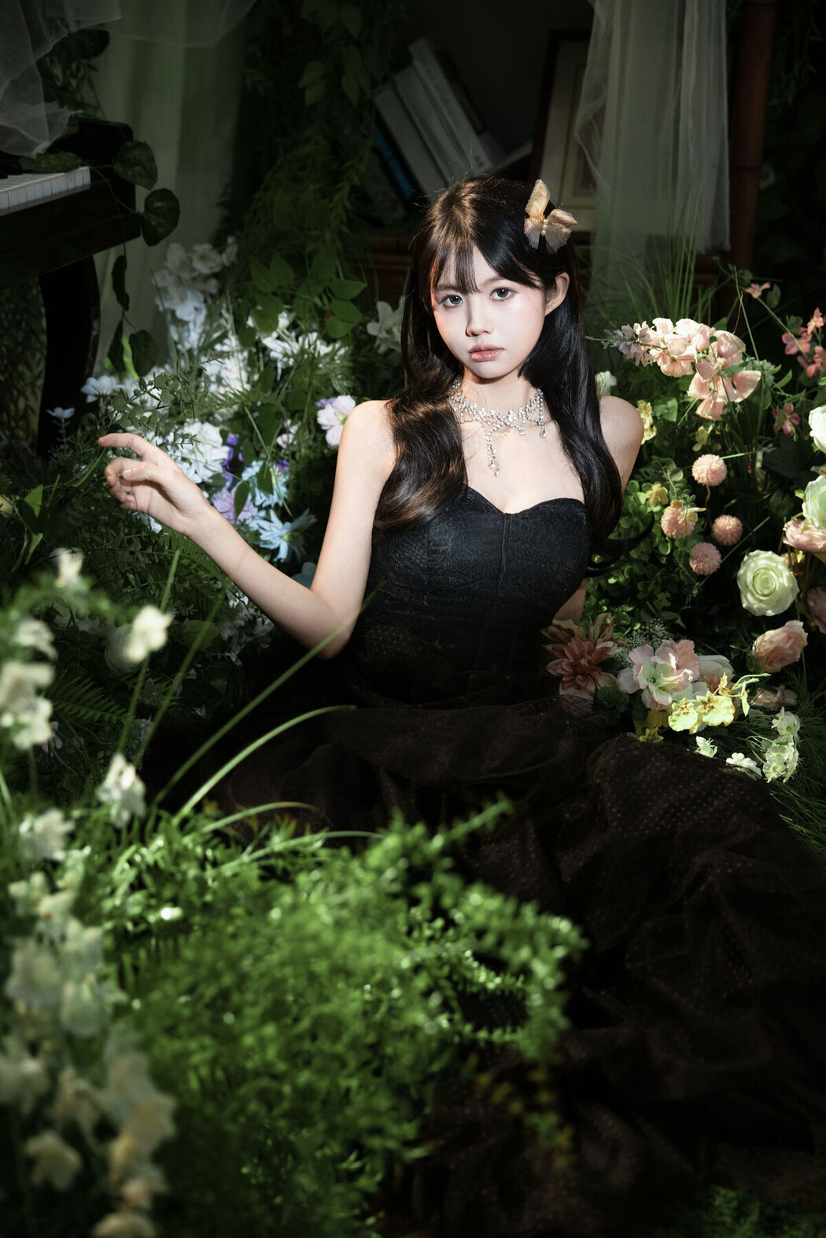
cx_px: 413
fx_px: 1721
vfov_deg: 39.6
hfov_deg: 27.0
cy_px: 619
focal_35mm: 50
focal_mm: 50
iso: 500
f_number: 2.8
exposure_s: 1/160
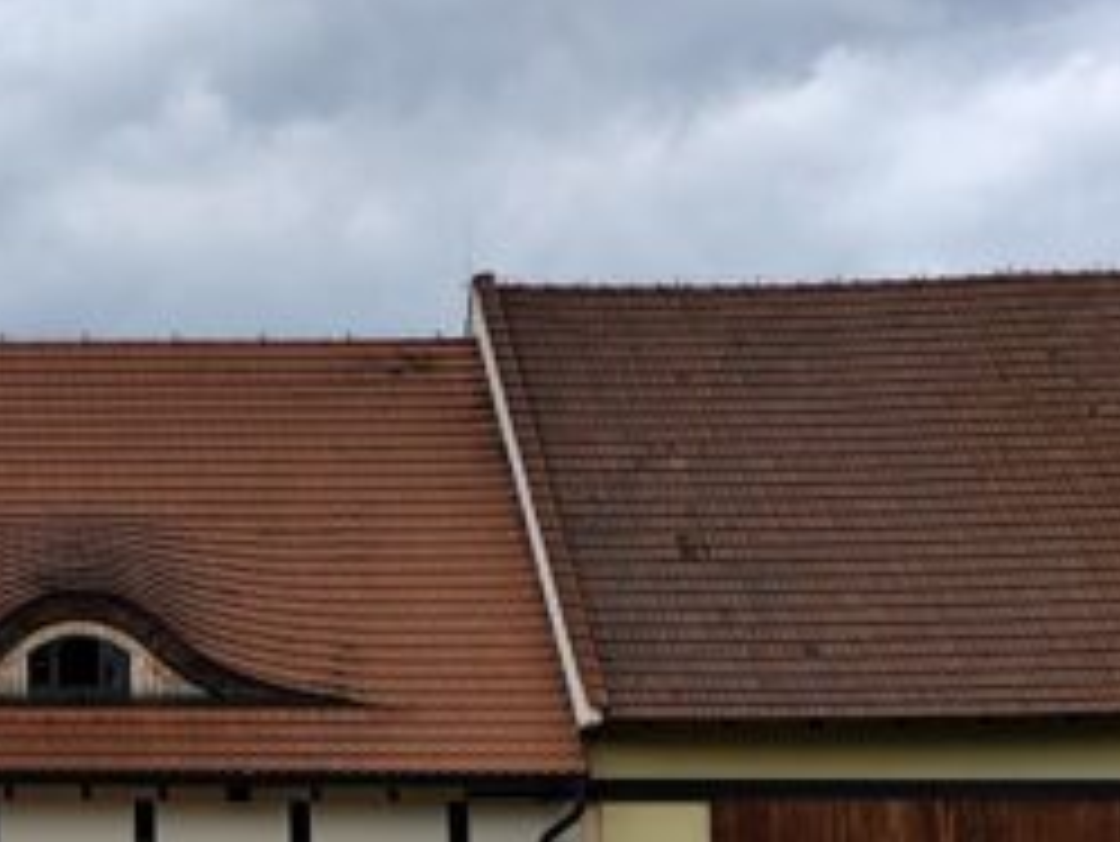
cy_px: 455
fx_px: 4597
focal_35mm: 142
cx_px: -319
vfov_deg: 10.5
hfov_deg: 13.4
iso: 50
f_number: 1.65
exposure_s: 1/1190
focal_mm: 6.19
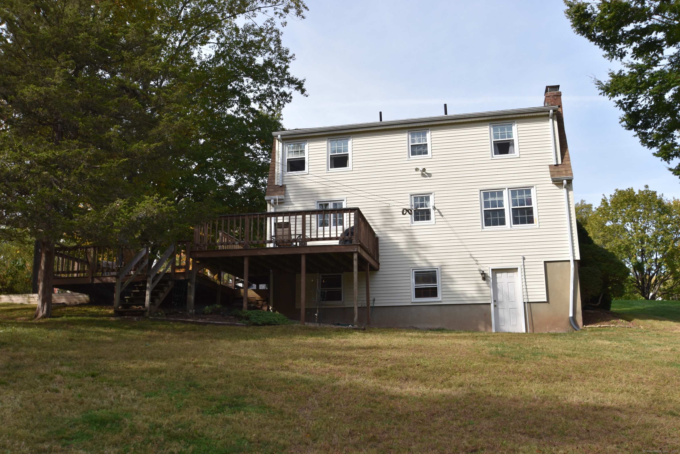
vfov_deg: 43.6
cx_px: 340
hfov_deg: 61.9
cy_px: 227
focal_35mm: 30
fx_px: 567
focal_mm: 20
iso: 100
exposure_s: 1/200
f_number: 7.1
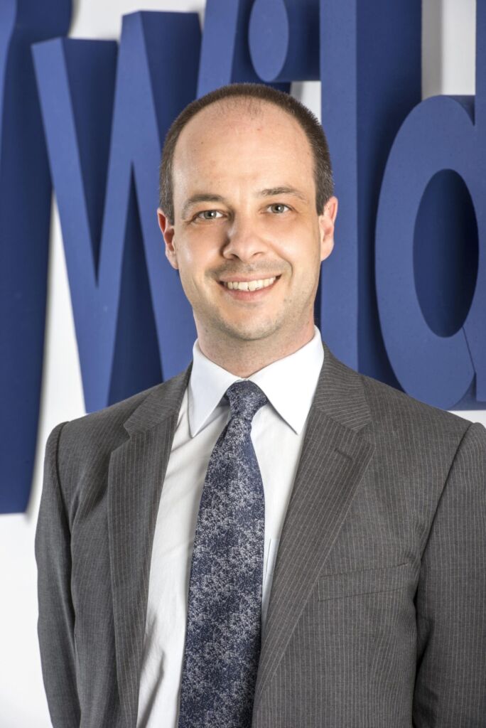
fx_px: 4044
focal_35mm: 200
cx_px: 243
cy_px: 364
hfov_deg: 6.9
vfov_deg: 10.3
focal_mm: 200
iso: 100
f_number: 14
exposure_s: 1/160
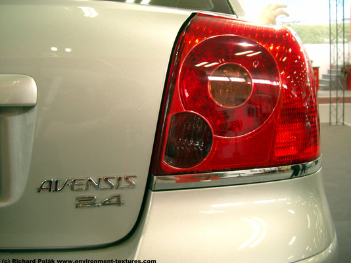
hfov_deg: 49.0
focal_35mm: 38
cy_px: 132
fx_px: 385
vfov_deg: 37.7
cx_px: 180
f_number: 2.6
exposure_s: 1/50
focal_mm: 7.6
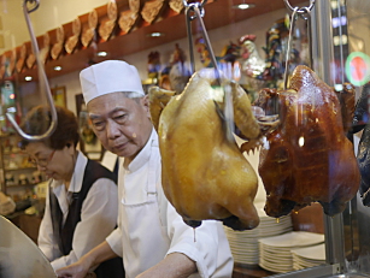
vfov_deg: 22.6
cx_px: 245
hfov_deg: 29.6
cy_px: 178
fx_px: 696
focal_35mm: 65
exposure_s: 1/160
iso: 800
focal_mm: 20
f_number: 1.7
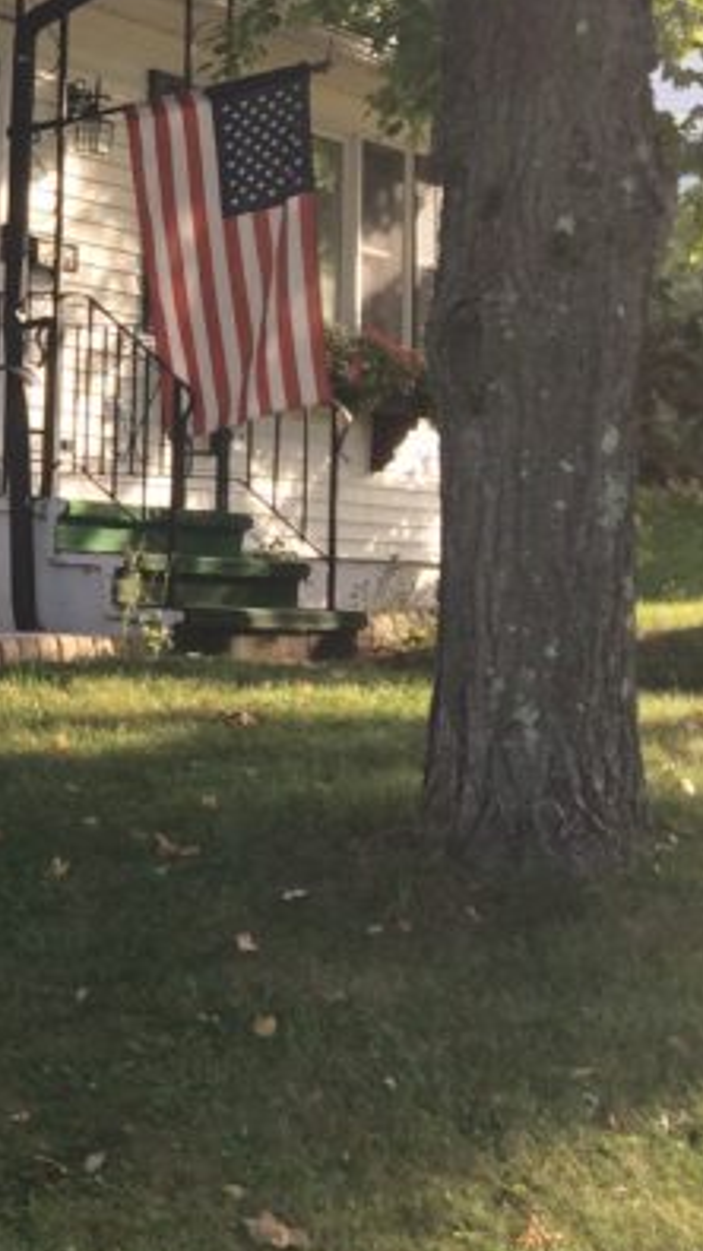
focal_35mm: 82
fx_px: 2719
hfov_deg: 13.6
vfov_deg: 25.5
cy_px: 272
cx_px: -437
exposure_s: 1/380
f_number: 2.2
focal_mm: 4.15
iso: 32
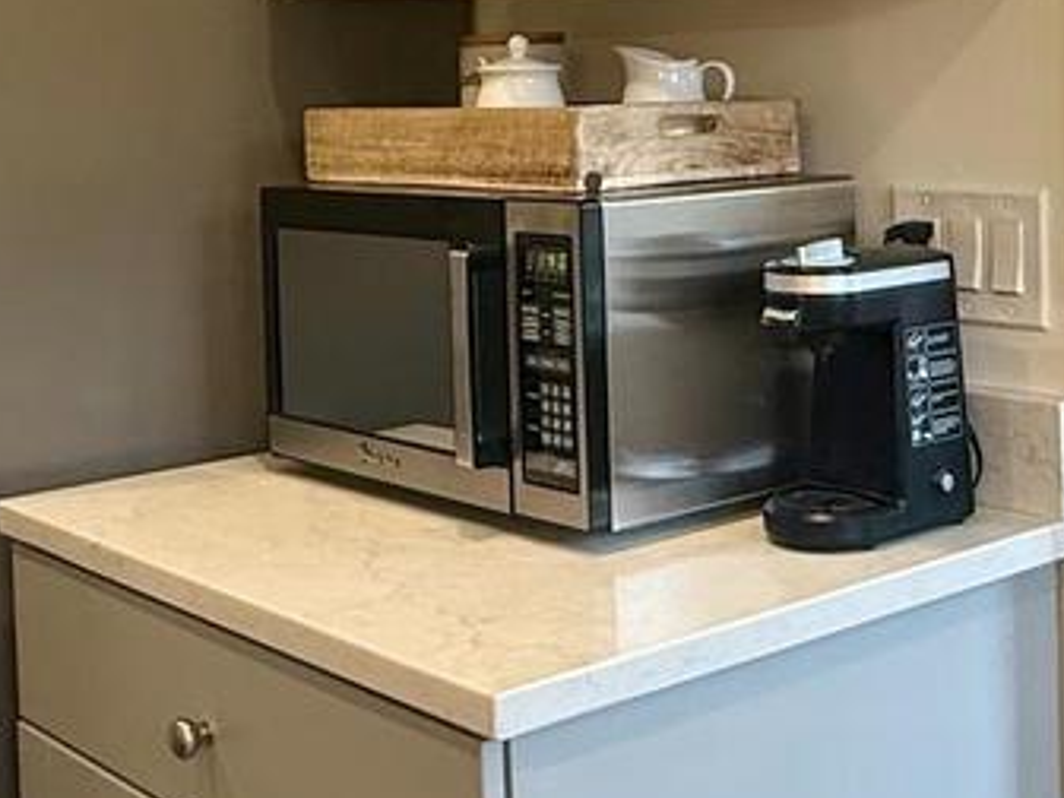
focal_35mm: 60
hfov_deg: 32.2
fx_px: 1844
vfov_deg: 23.9
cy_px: 120
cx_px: 557
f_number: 2.2
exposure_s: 1/120
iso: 160
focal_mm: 2.22
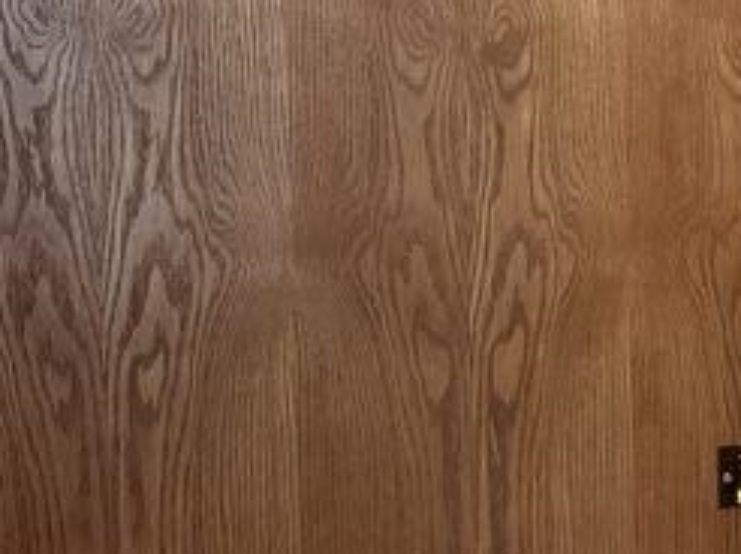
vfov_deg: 14.8
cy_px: 283
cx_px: 1488
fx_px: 2139
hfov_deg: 15.6
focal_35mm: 100
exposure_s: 1/60
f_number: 1.78
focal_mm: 6.76
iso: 200
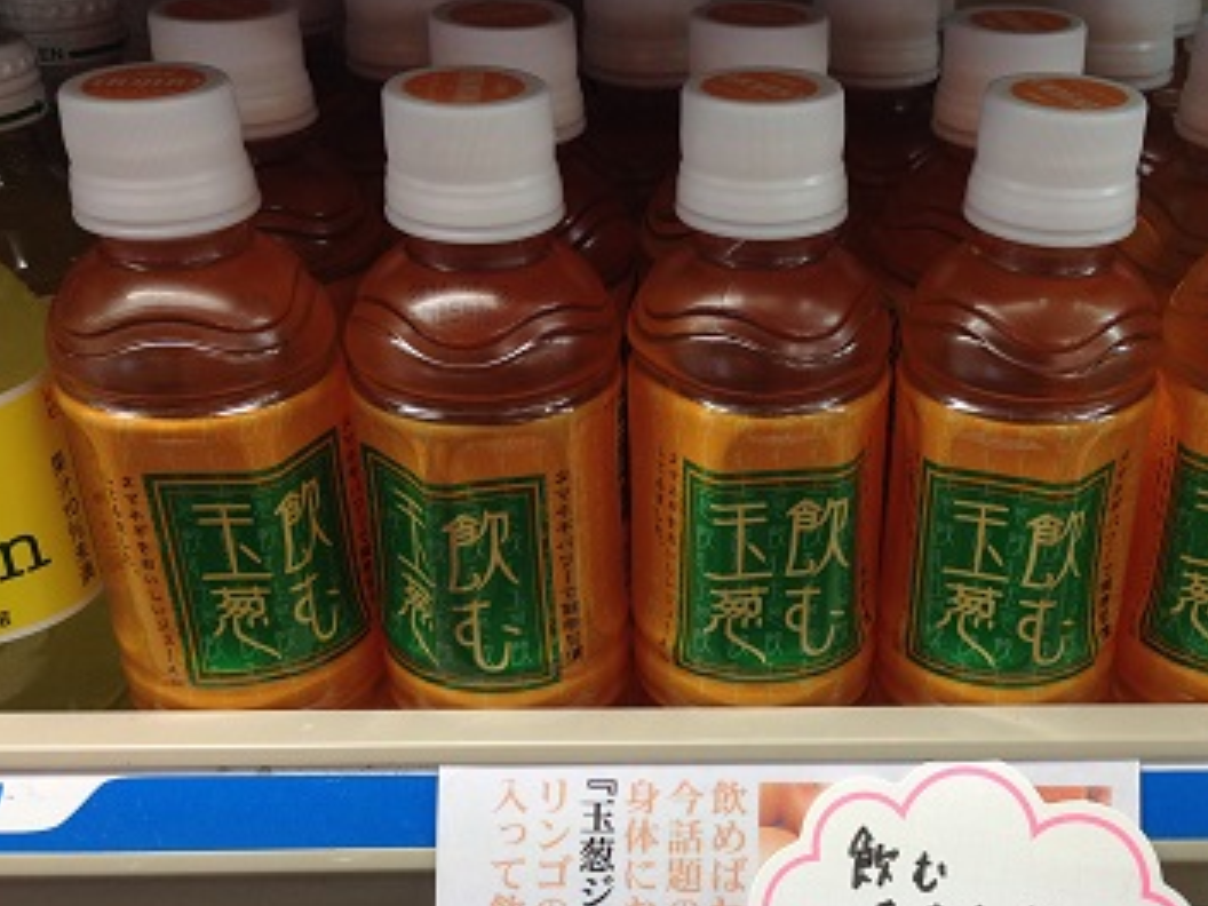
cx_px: 782
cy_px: 614
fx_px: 1605
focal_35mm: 46
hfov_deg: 40.8
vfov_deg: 31.2
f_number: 2.4
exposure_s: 1/60
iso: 64
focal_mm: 4.12
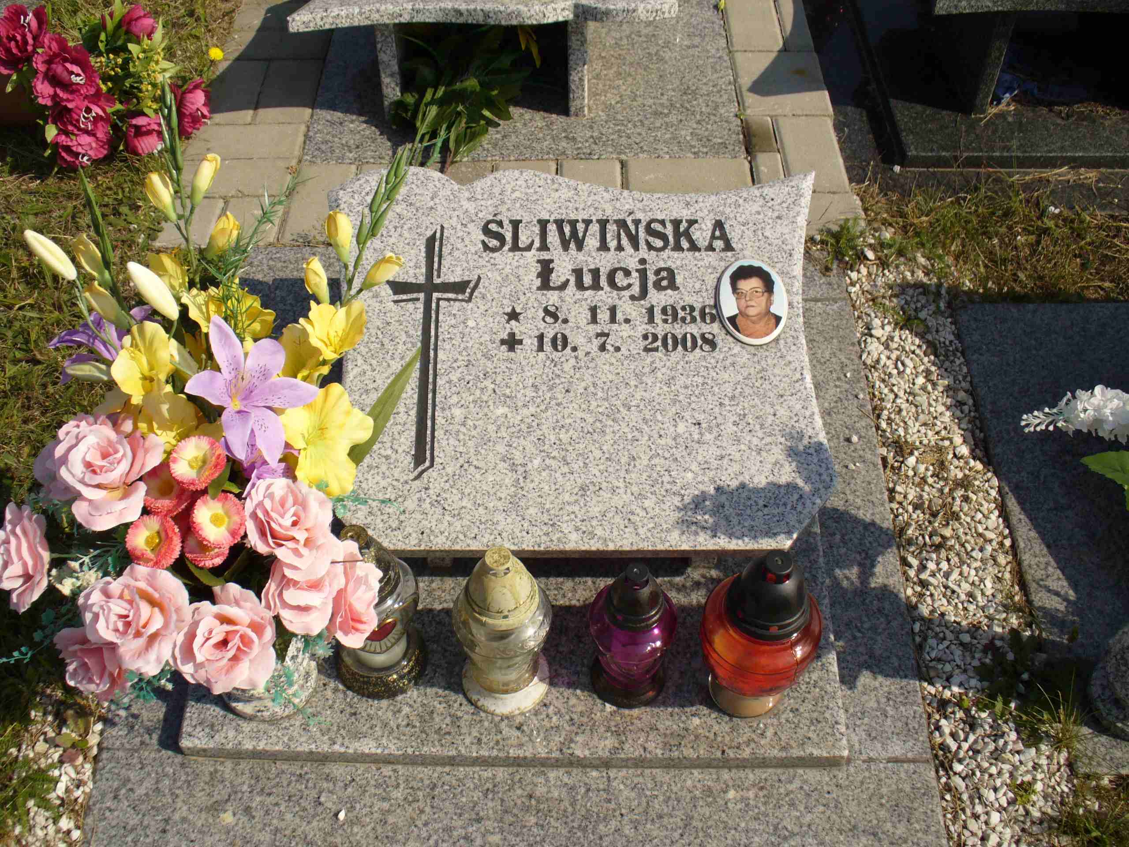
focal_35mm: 37
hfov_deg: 50.1
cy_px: 424
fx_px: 1207
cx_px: 564
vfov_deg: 38.7
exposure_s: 1/640
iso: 80
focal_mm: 6.1
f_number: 5.6
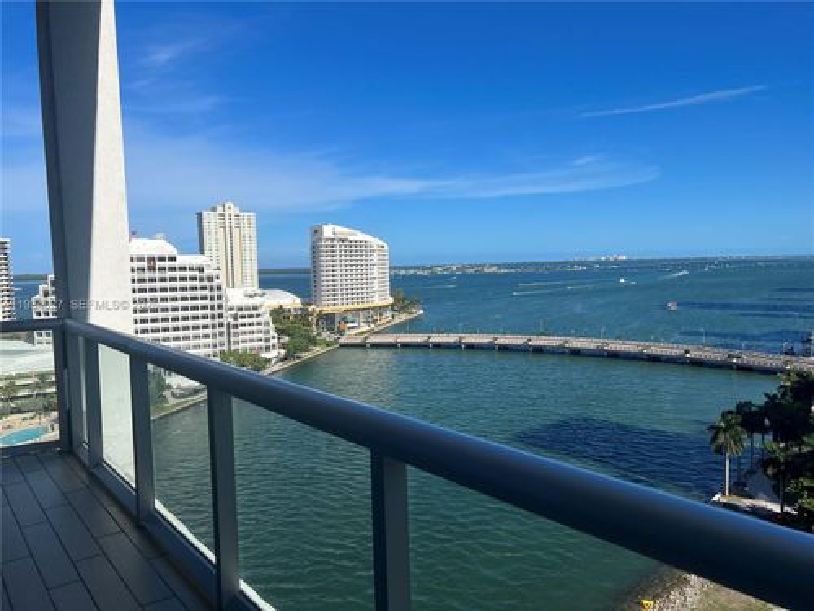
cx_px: 407
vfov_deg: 53.1
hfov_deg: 67.3
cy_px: 306
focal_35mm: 26
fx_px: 611
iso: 50
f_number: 1.5
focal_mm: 5.7
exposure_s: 1/6579
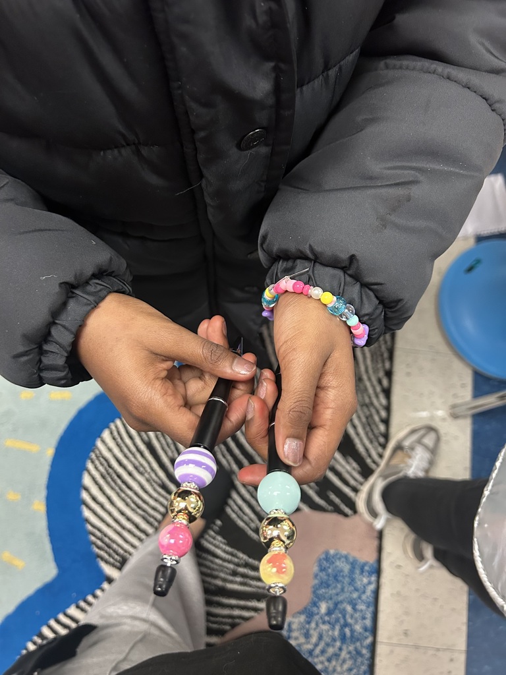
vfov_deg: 67.3
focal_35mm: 26
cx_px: 253
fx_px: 507
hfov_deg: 53.1
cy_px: 338
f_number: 1.5
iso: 400
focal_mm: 5.7
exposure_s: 1/60
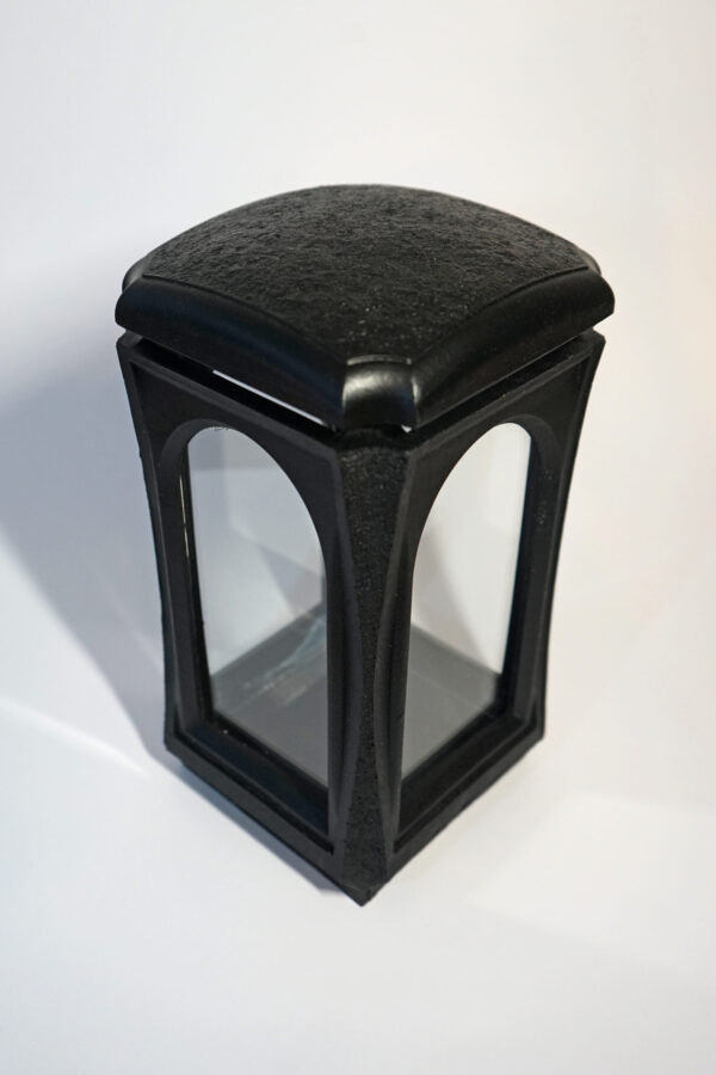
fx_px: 955
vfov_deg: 58.7
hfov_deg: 41.1
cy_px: 538
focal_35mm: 32
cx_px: 358
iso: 500
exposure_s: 1/60
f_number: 4
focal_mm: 32
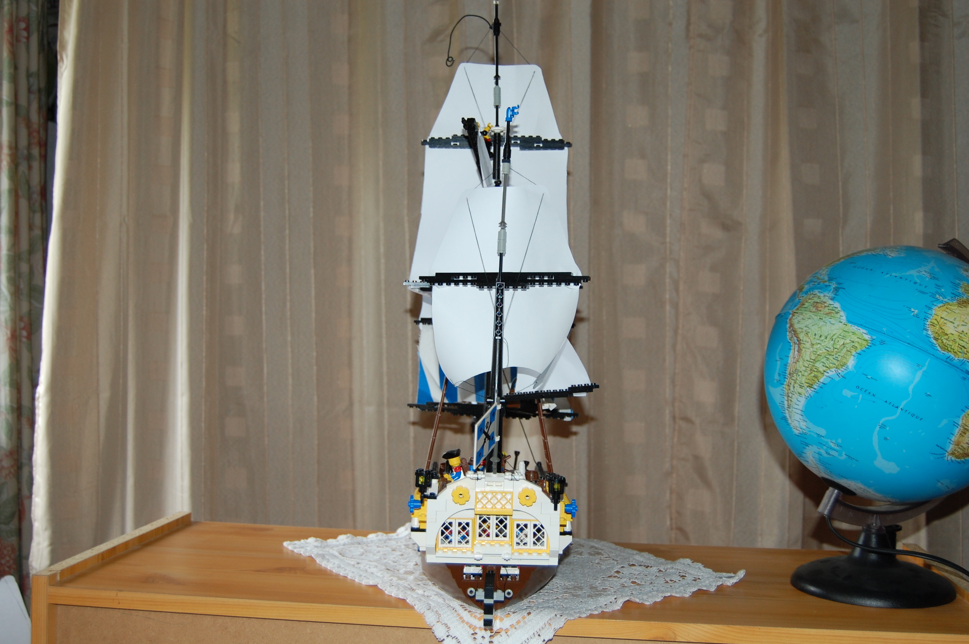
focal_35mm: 39
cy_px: 322
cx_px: 484
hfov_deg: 49.6
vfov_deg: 34.1
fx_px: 1049
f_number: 4
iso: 400
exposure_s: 1/60
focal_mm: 26
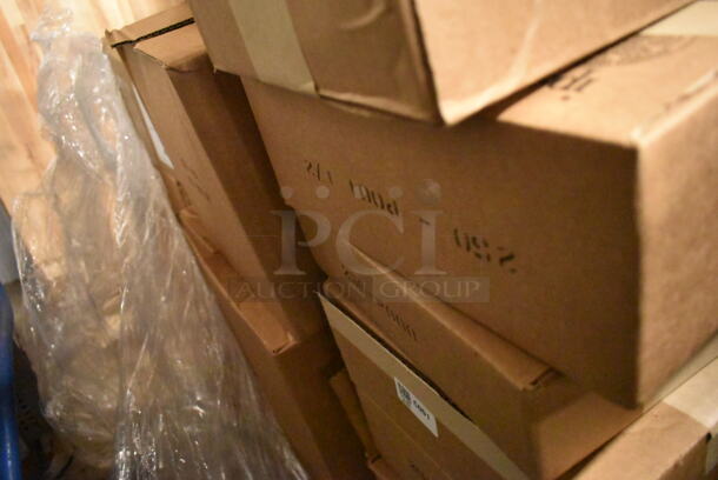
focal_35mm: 27
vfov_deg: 48.0
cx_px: 359
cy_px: 240
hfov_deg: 67.3
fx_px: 539
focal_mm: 18
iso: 12800
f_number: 3.5
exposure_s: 1/125
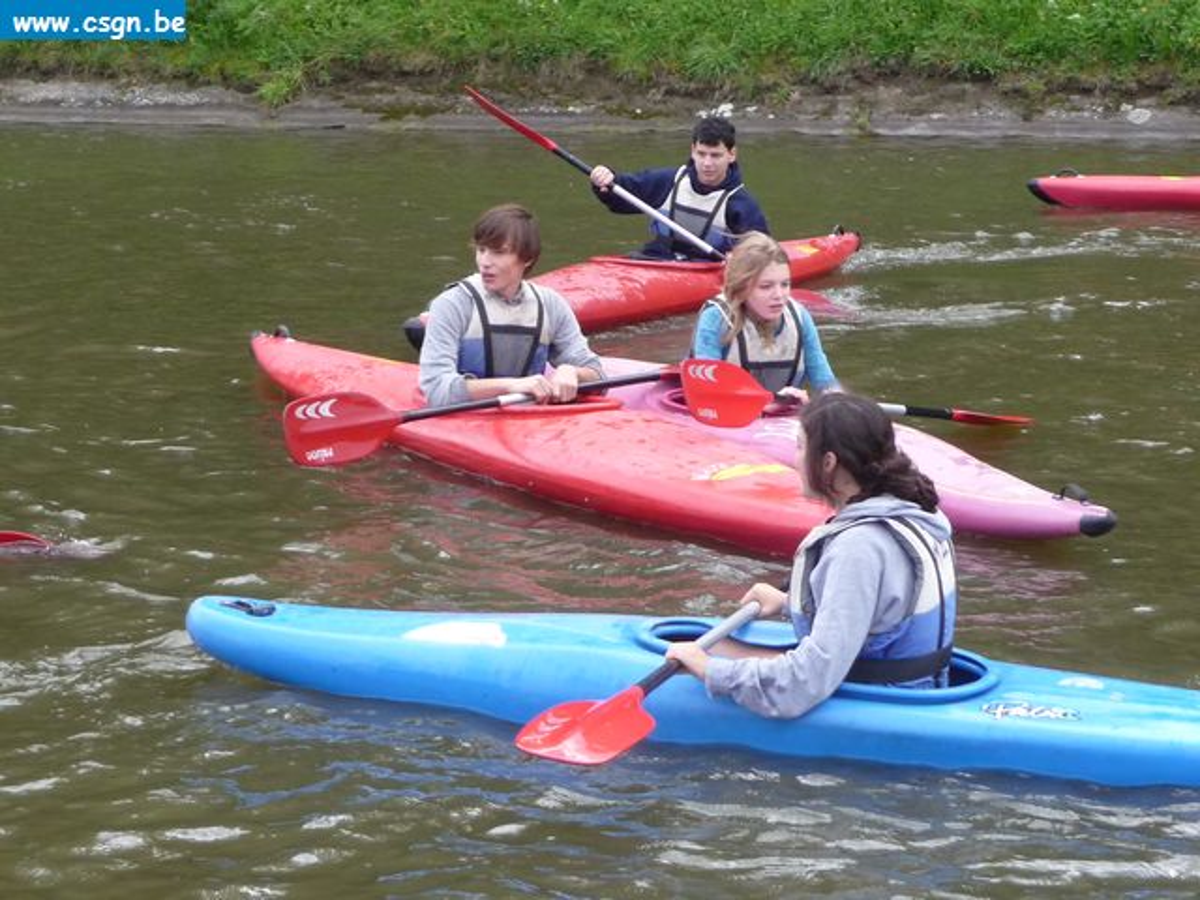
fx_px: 3397
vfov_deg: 15.1
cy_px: 450
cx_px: 600
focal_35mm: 98
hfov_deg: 20.0
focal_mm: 12.2
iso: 200
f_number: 4.6
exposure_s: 1/200
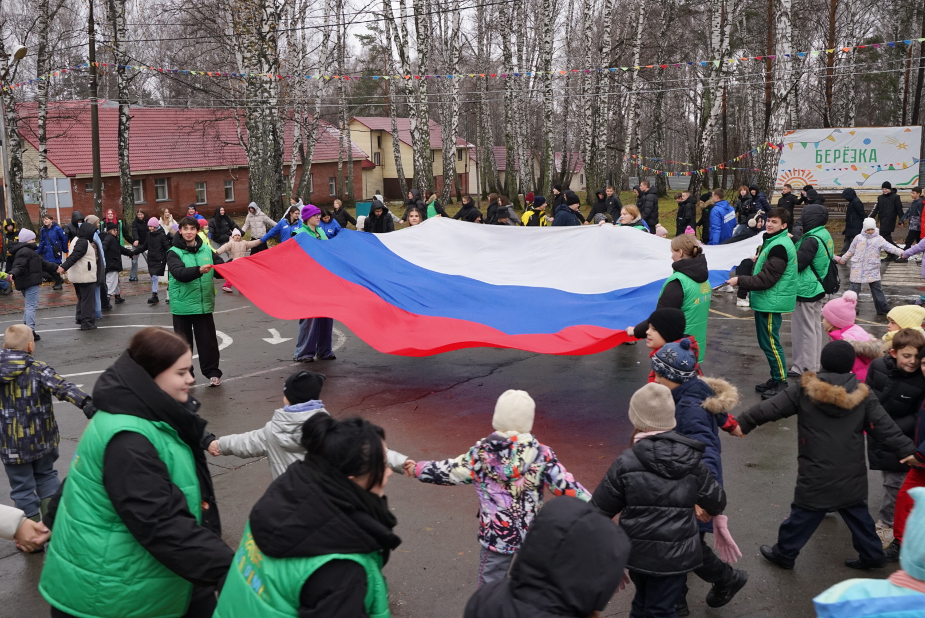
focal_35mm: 39
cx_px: 462
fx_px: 1003
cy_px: 309
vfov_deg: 34.3
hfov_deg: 49.5
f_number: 8
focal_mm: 39
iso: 1000
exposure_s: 1/125
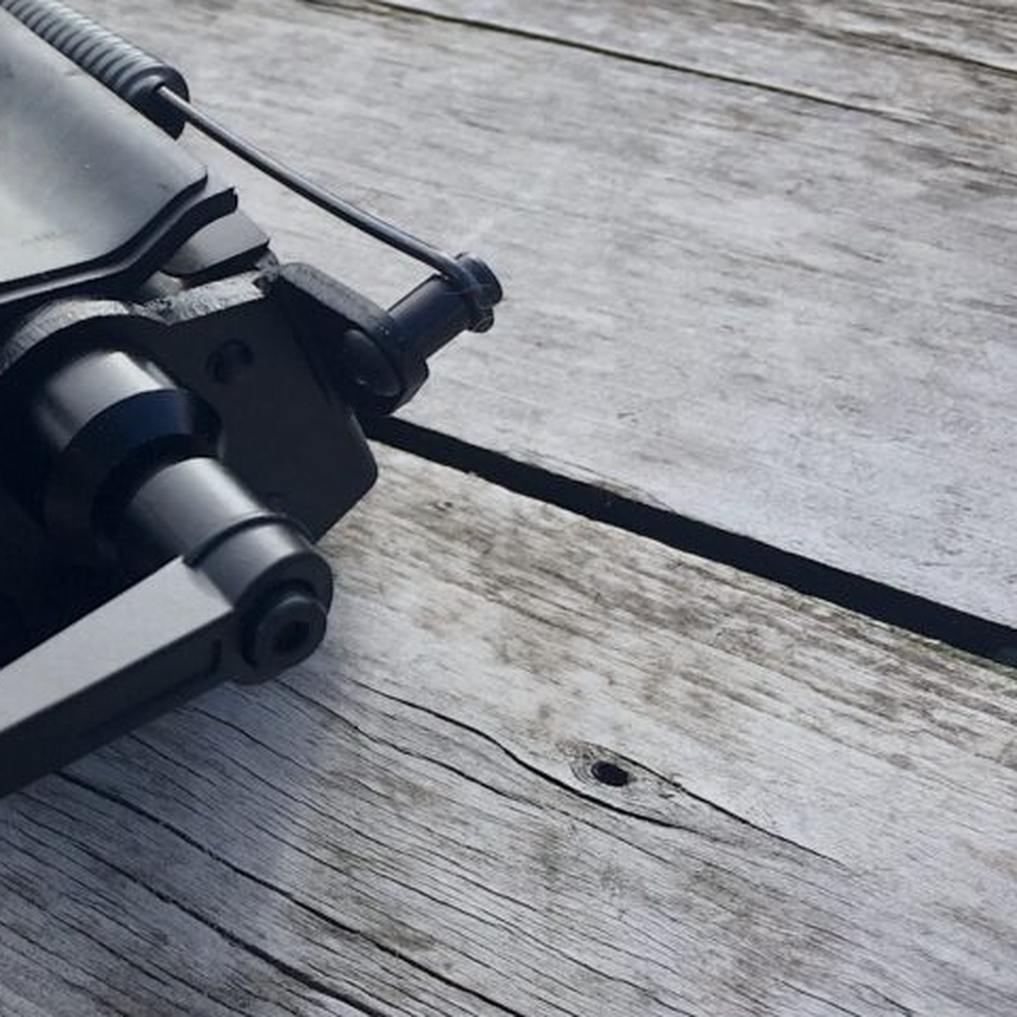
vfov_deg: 30.0
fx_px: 1895
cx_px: -18
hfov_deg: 28.1
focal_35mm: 57
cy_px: 504
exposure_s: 1/581
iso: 32
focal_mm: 4.15
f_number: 2.2
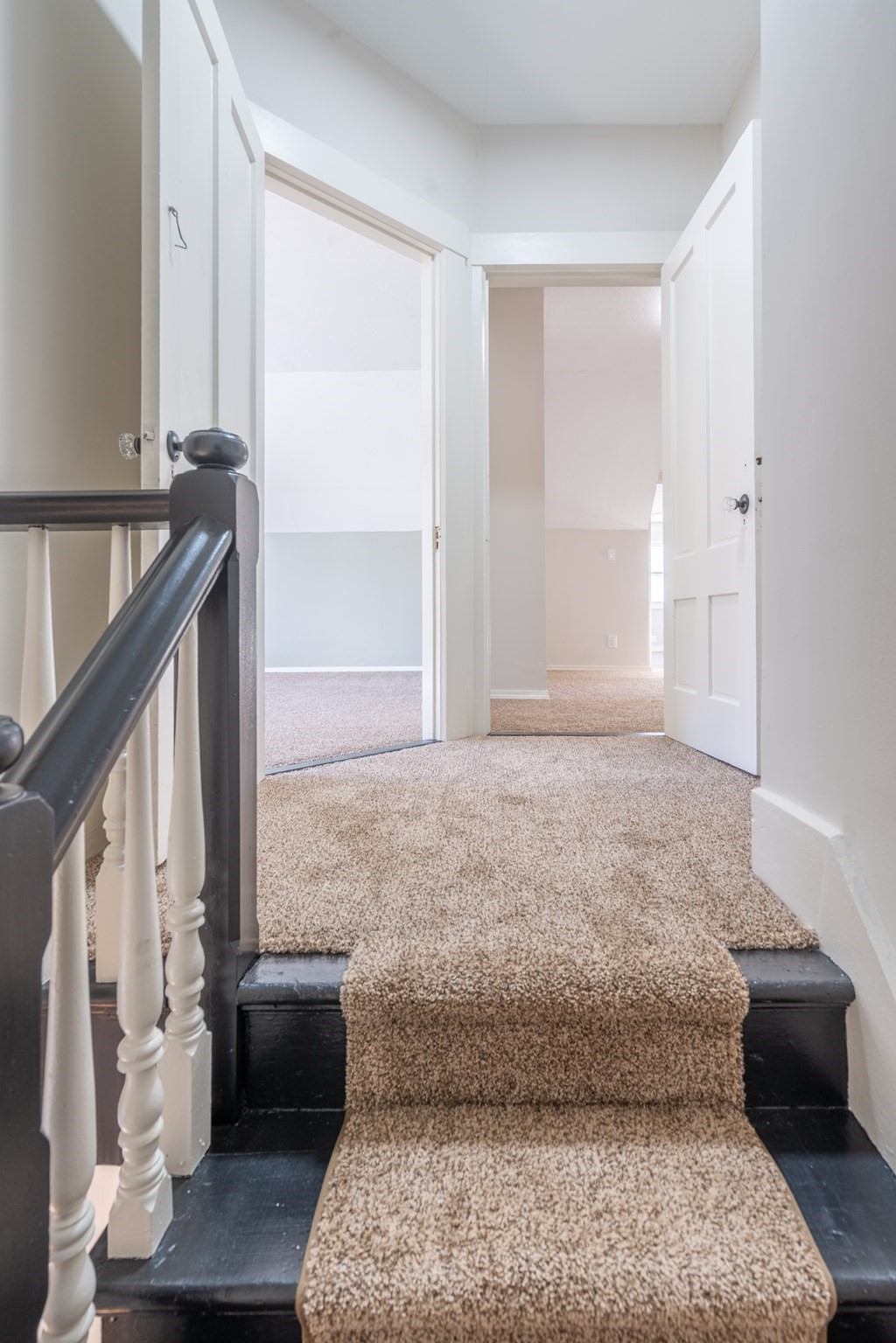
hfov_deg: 73.7
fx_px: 597
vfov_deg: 96.7
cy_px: 672
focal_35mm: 16
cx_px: 448
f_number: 8
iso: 100
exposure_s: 1/15
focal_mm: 16
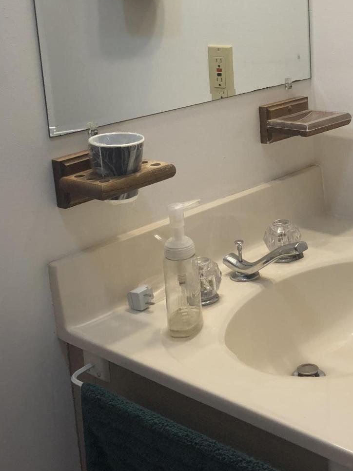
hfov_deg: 25.1
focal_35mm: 58
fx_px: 789
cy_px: 153
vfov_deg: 32.9
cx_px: 229
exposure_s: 1/40
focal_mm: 3.99
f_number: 1.8
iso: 20
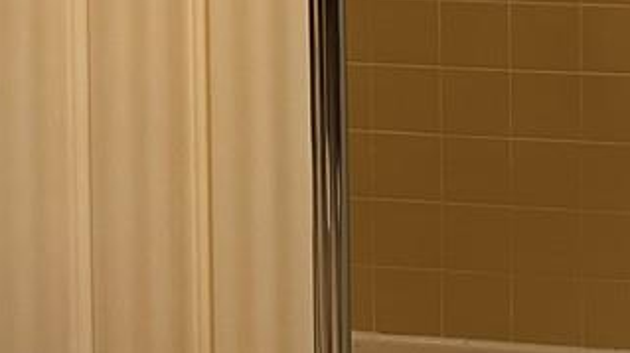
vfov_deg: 12.1
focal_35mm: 91
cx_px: 172
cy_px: -300
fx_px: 1519
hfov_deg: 23.2
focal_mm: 4.25
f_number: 1.8
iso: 80
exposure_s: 1/60
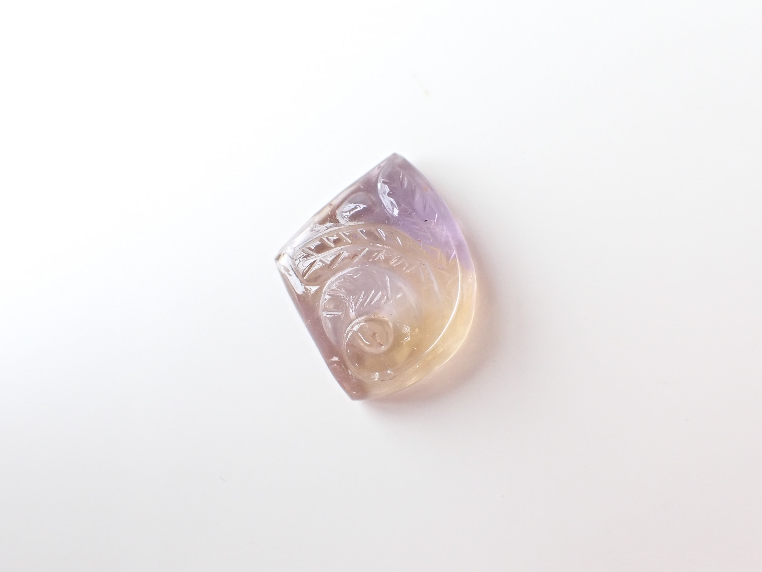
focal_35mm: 30
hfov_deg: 60.0
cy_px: 286
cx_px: 381
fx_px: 660
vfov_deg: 46.8
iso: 250
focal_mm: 5.4
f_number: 3.2
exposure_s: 1/125
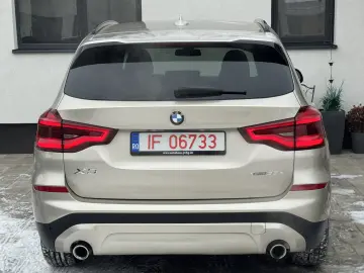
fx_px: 505
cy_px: 136
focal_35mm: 48
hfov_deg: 39.7
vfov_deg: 30.3
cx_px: 182
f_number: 1.78
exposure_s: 1/1923
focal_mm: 6.76
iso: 64
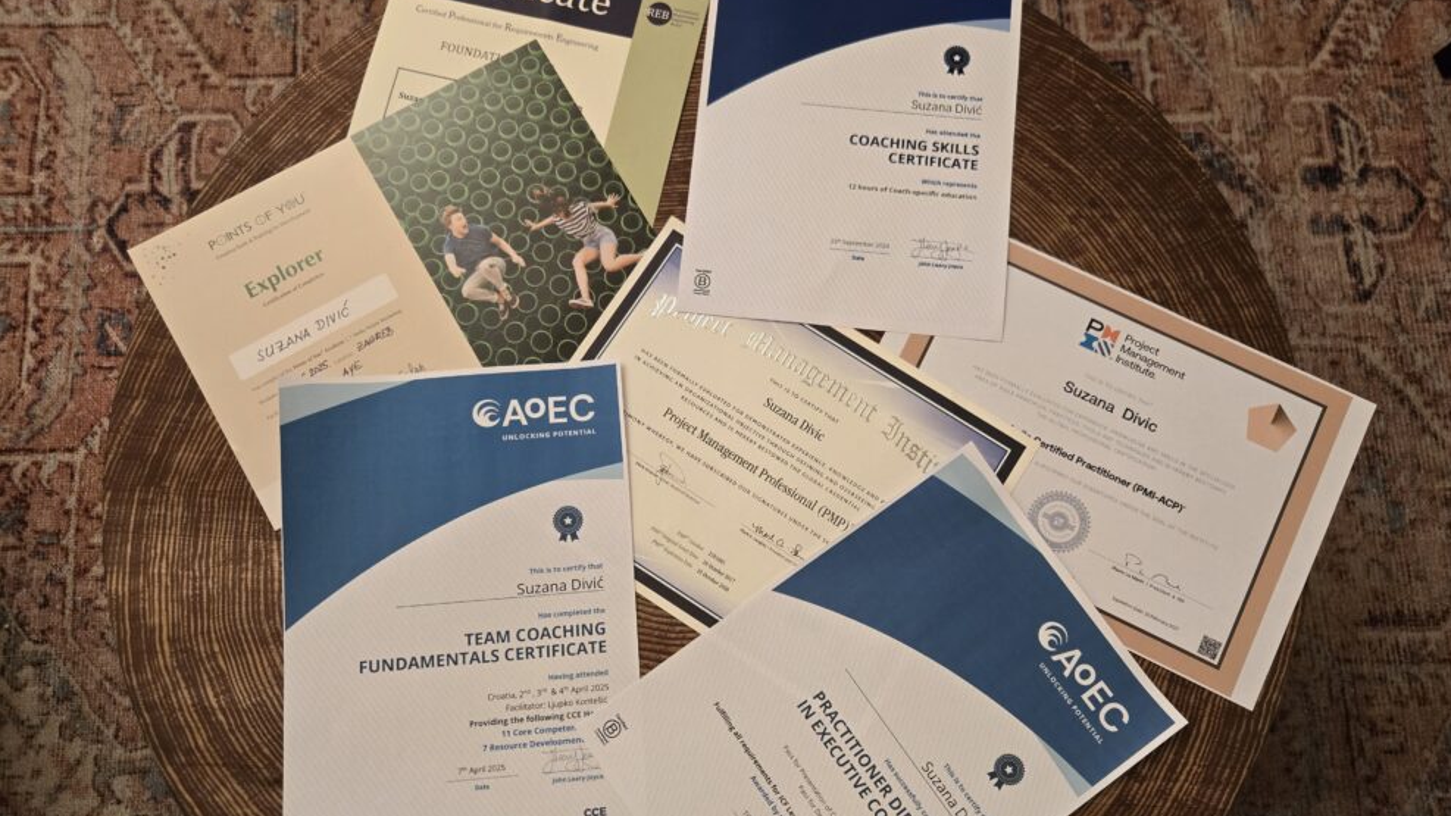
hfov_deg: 71.9
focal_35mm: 26
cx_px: 751
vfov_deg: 44.2
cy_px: 473
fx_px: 1000
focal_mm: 5.4
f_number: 1.8
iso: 500
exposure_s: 1/100
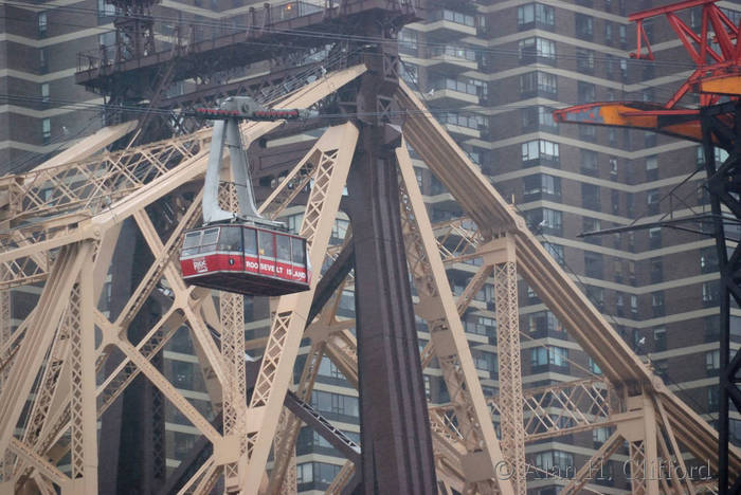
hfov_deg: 6.9
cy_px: 248
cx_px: 370
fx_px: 6180
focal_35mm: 300
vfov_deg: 4.6
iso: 640
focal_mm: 200
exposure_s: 1/250
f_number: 5.6
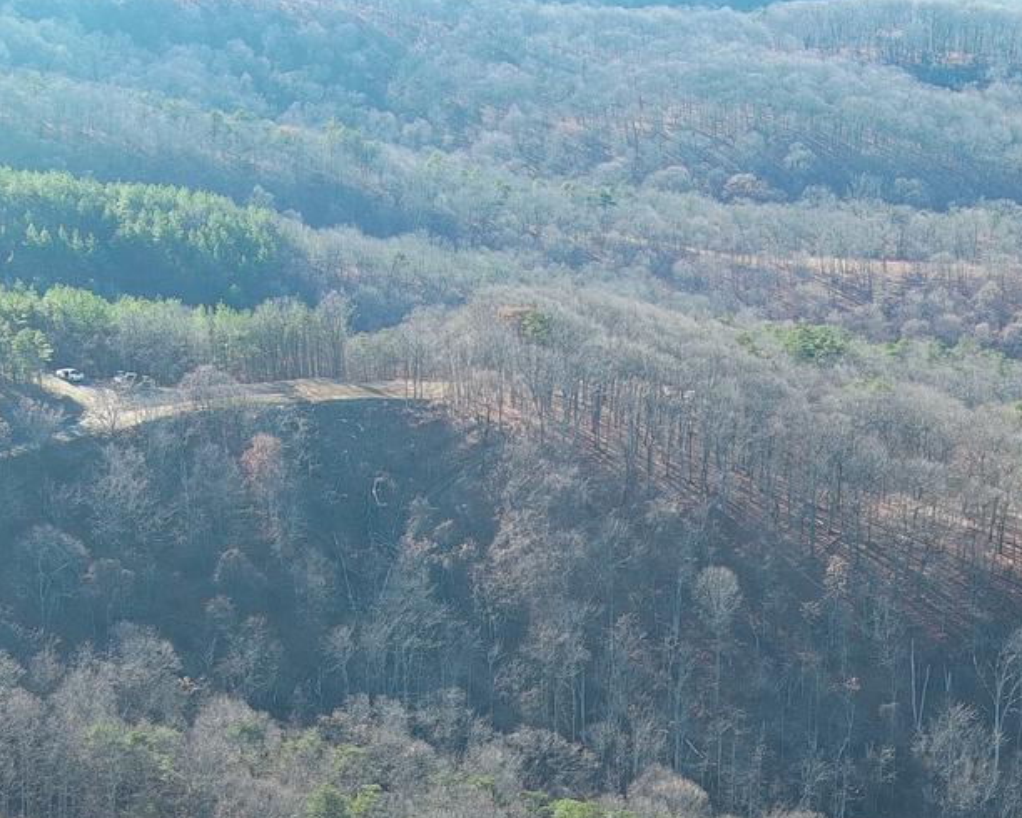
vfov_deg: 16.5
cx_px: 681
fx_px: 2753
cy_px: 856
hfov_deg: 21.0
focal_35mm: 91
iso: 100
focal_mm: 10.57
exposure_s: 1/191
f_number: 2.8
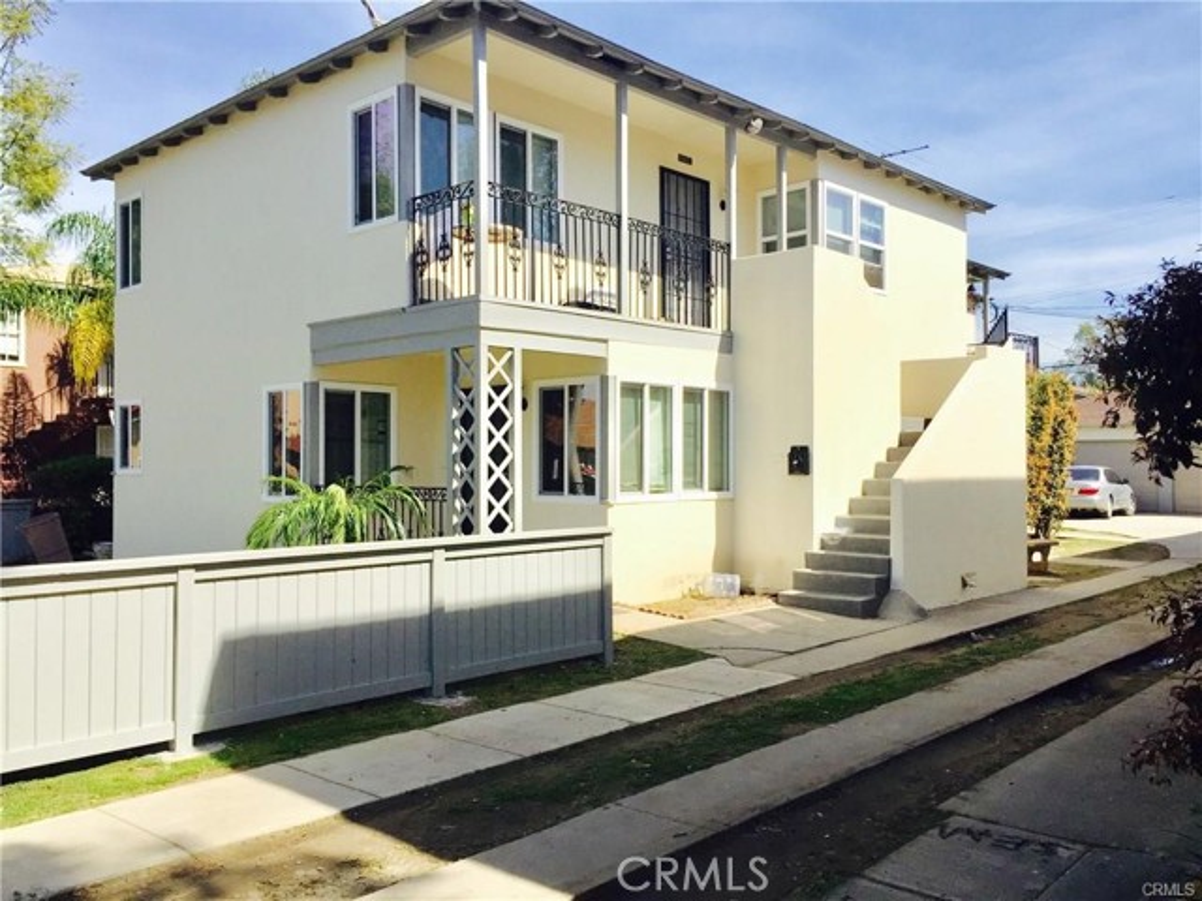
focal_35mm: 29
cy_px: 450
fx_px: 1007
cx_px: 601
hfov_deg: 61.7
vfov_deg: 48.2
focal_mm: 4.15
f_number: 2.2
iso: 32
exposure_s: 1/2639
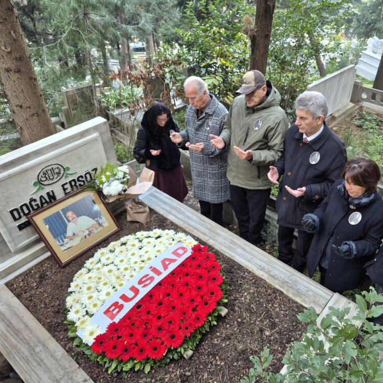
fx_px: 350
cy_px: 197
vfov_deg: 57.3
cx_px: 245
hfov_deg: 56.4
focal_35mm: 28
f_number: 1.8
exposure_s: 1/182
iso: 200
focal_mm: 5.4
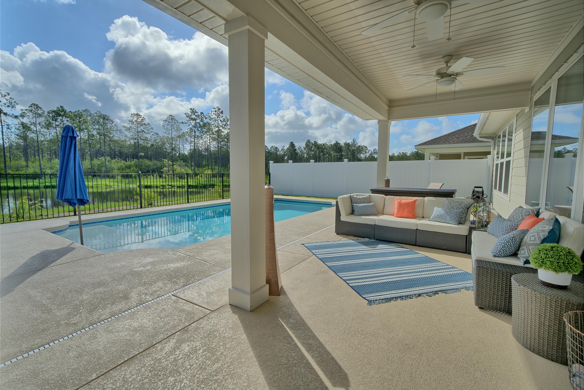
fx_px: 260
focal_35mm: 16
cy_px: 195
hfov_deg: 96.7
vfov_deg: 73.8
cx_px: 292
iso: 200
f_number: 18
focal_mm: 16
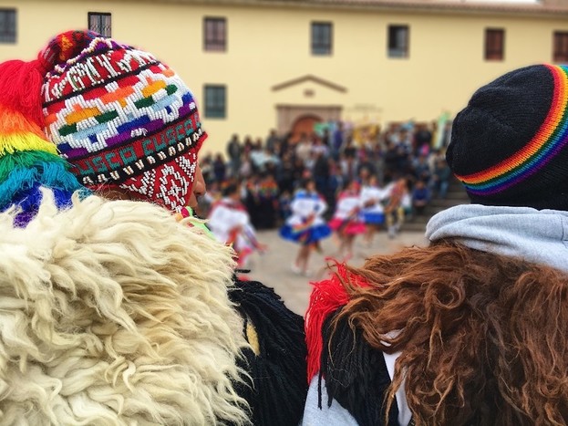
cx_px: 284
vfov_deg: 48.2
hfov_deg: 61.7
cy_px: 213
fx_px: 476
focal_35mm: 29
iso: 25
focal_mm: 4.15
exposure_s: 1/348
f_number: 2.2
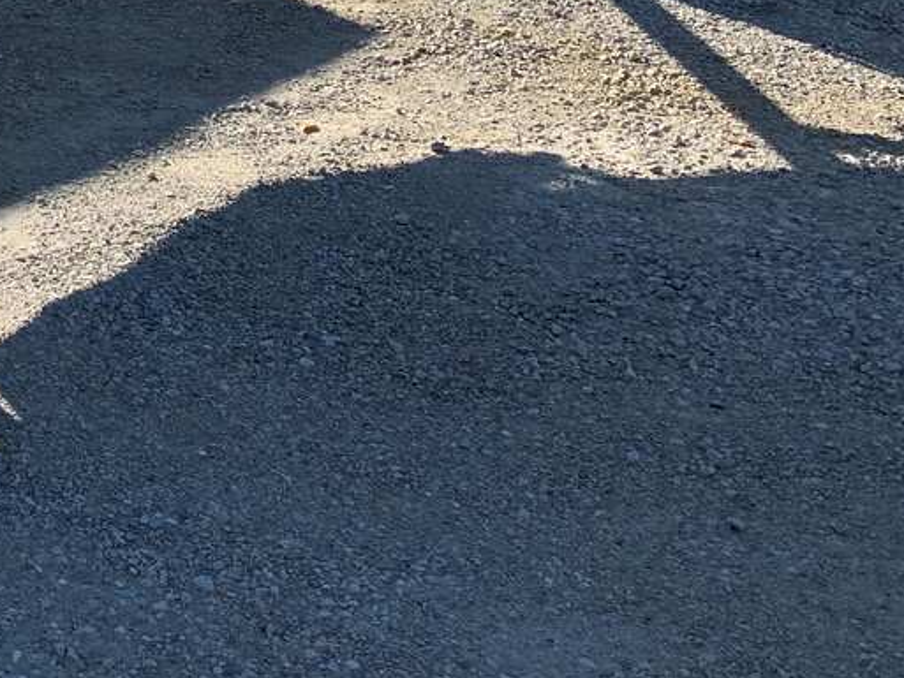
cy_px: -167
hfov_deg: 24.1
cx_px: -196
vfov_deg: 18.9
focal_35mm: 73
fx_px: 1907
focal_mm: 4.25
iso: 25
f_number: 1.8
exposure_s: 1/1536
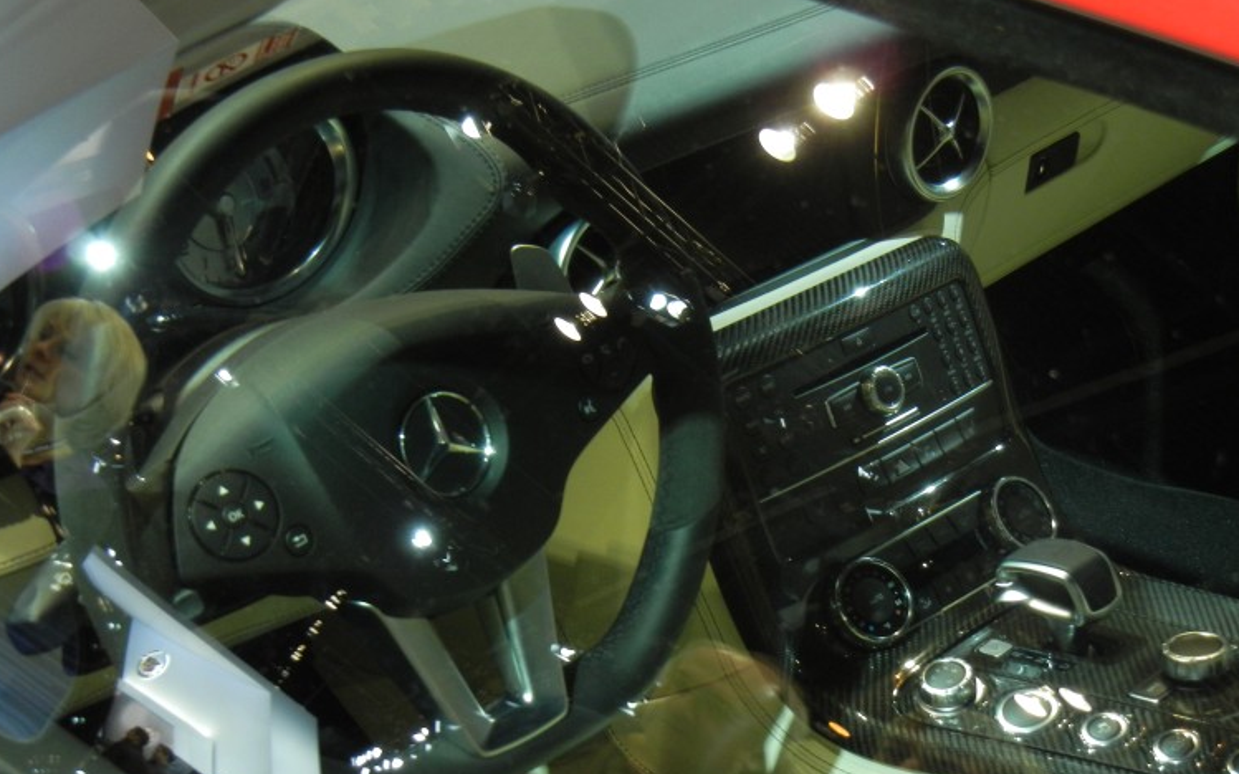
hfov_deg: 26.8
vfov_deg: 16.9
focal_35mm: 77
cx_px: 643
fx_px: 2600
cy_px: 470
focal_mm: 12.2
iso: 400
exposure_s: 1/17.7
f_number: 4.1
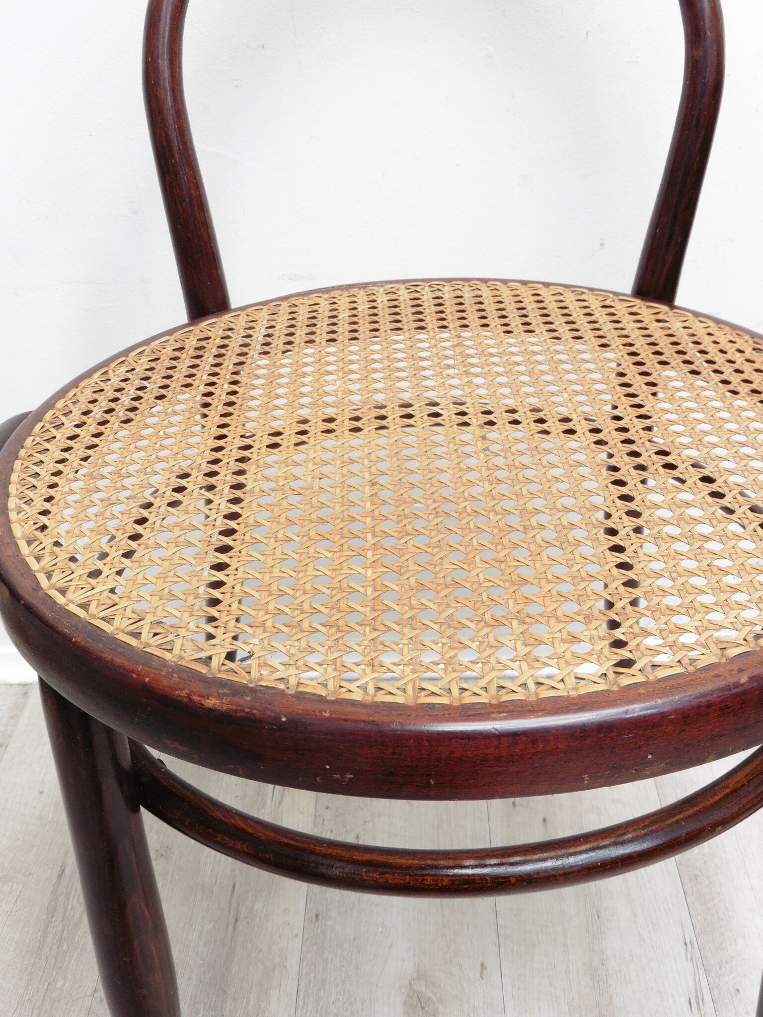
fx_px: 999
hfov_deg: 41.8
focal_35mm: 34
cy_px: 508
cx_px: 382
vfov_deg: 54.0
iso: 125
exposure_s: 1/60
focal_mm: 6.1
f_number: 3.7
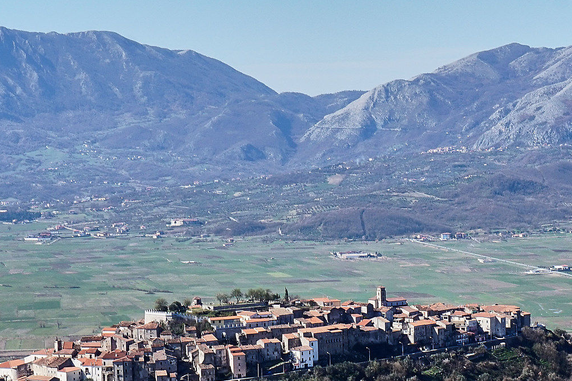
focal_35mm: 110
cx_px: 369
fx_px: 1750
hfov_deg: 18.5
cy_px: 315
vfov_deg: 12.4
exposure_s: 1/100
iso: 100
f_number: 14
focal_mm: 31
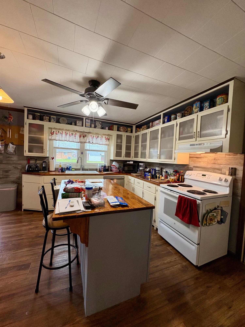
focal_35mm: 14
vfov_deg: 102.1
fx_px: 132
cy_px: 164
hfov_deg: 85.7
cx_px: 122
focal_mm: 2.22
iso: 320
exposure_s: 1/120
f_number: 2.2
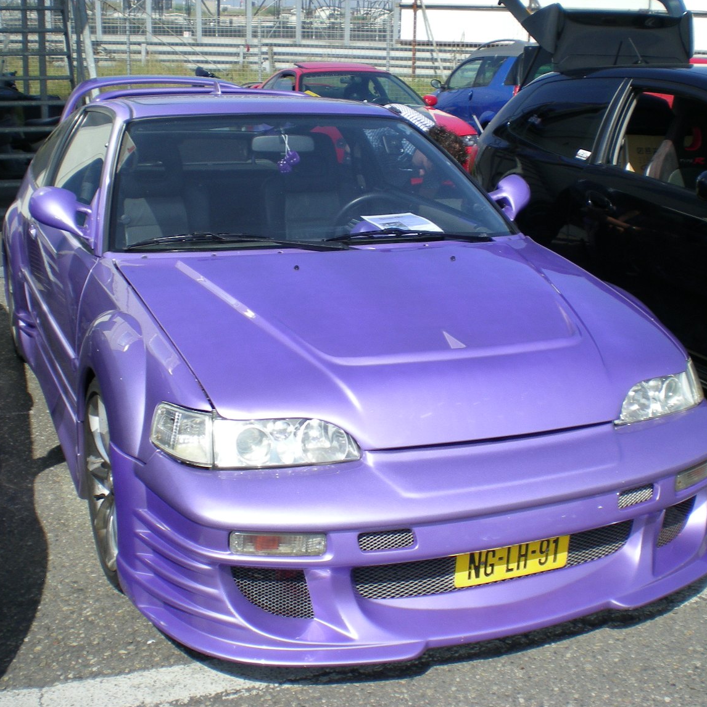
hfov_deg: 37.5
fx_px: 1040
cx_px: 379
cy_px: 354
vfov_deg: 37.6
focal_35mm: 45
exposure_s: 1/332
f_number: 4.6
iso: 50
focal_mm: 6.3
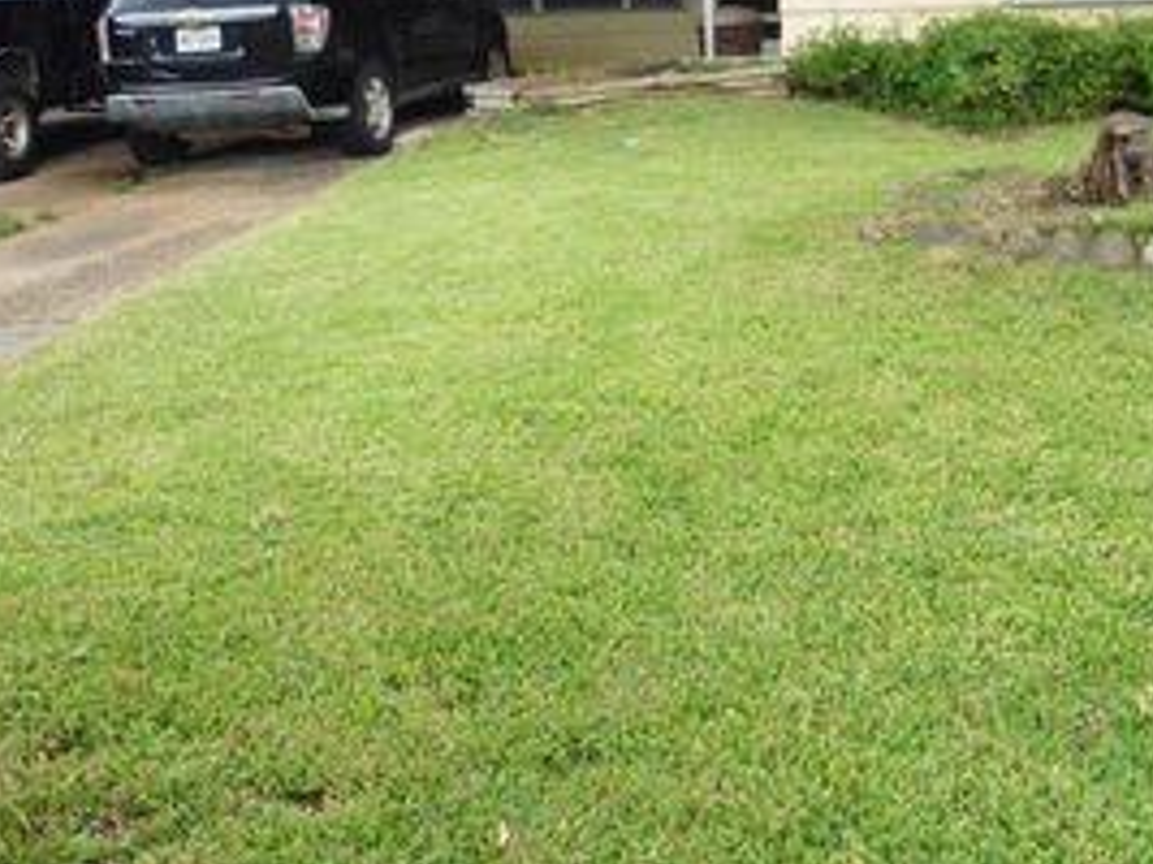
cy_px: 162
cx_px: 751
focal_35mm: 45
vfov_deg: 31.3
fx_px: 1498
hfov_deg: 41.6
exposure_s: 1/125
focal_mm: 4.3
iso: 100
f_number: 3.3
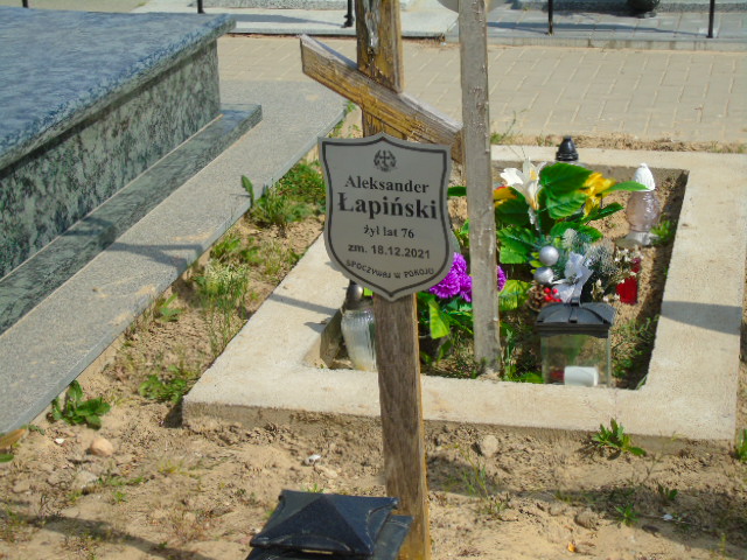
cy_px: 280
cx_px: 374
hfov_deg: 27.4
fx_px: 1532
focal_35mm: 71
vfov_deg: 20.7
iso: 80
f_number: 4.7
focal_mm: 13
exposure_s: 1/800
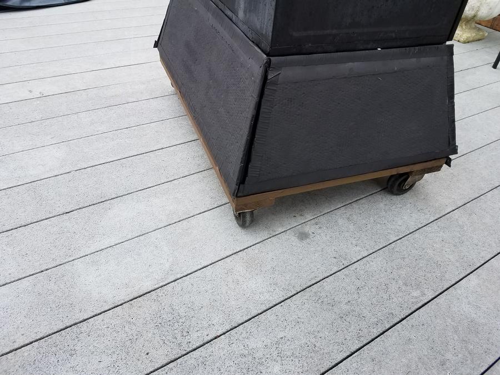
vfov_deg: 53.1
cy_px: 188
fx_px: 376
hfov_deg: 67.3
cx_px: 250
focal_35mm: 26
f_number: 1.7
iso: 40
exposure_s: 1/200
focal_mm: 4.2
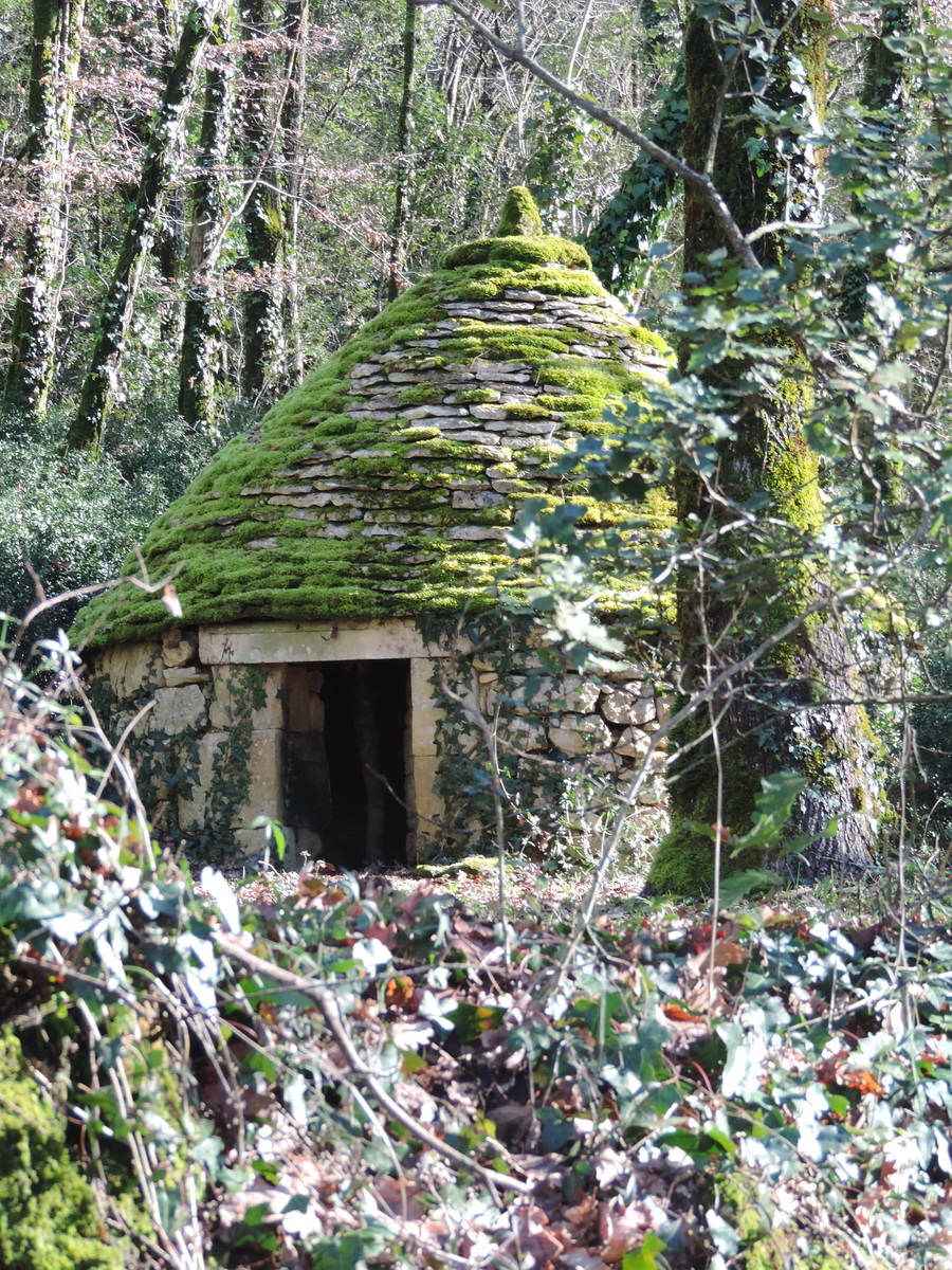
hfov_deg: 10.2
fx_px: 5317
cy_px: 635
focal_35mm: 145
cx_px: 476
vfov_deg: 13.6
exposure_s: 1/125
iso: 220
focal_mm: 25.8
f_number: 4.4
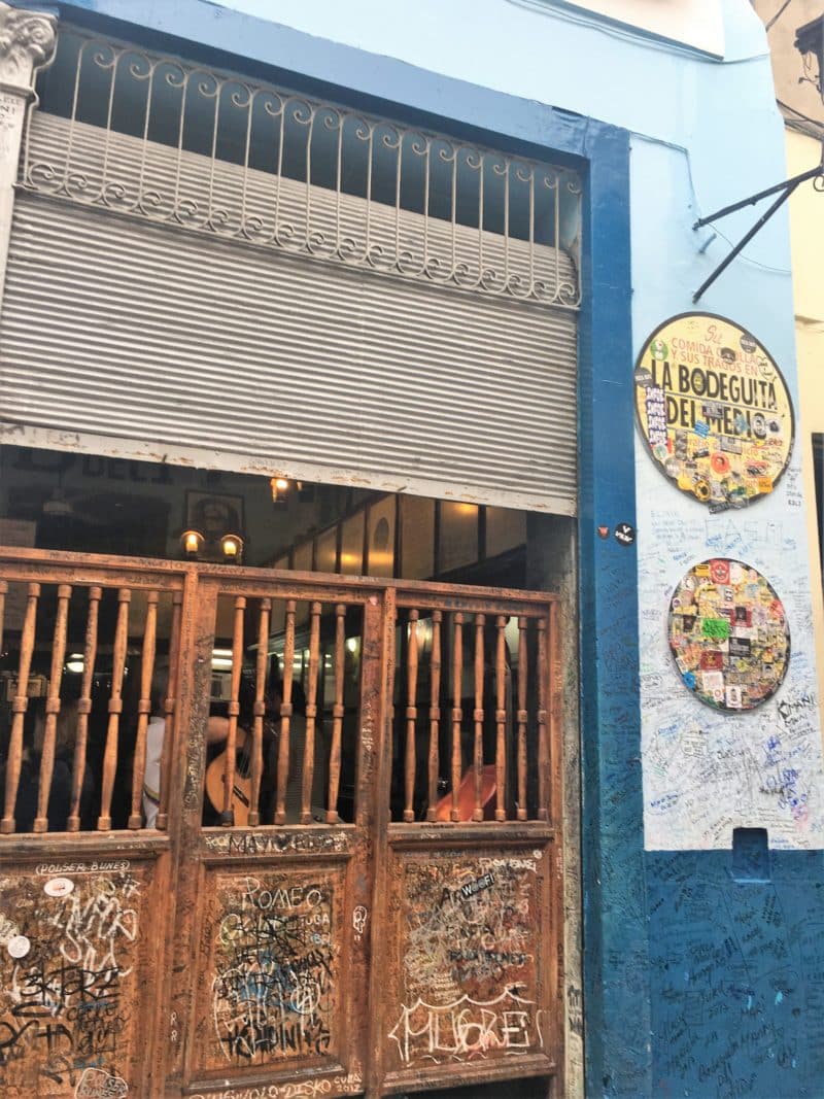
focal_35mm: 29
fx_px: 921
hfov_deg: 48.2
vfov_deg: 61.7
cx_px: 412
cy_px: 550
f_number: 2.2
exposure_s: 1/120
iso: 32
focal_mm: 4.15
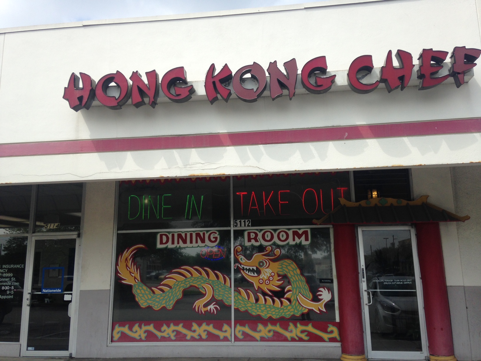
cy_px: 180
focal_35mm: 33
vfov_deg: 42.9
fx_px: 459
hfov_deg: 55.4
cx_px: 240
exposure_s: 1/1106
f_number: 2.4
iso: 50
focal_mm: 4.12
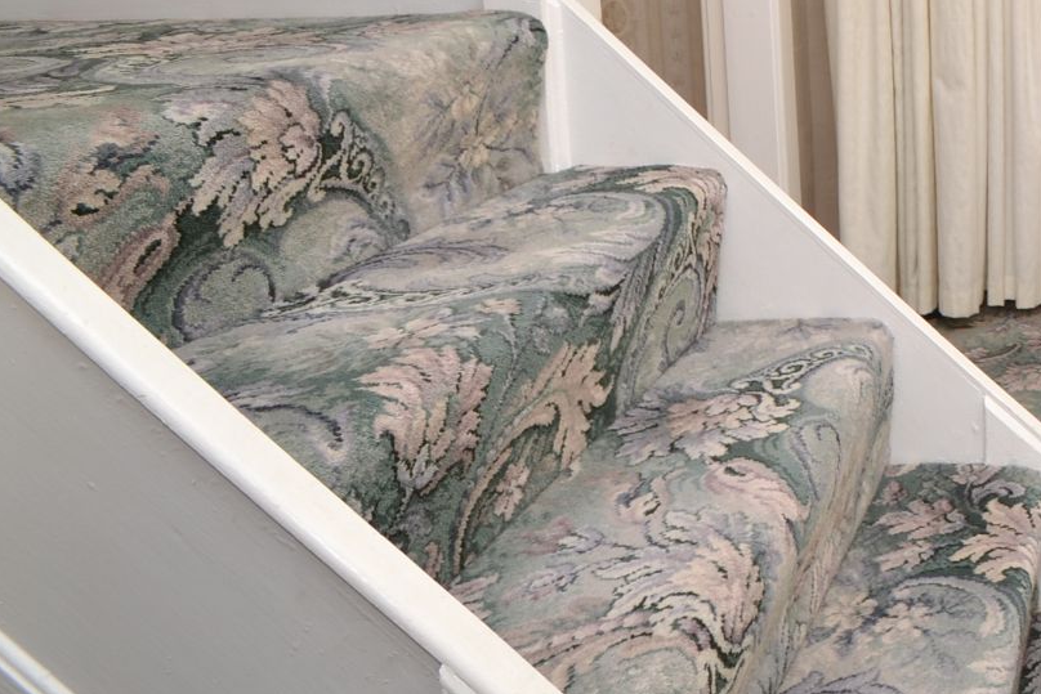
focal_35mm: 38
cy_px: -30
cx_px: 1254
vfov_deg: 31.8
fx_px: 1099
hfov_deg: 37.8
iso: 180
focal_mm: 10
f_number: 5.6
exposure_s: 1/125
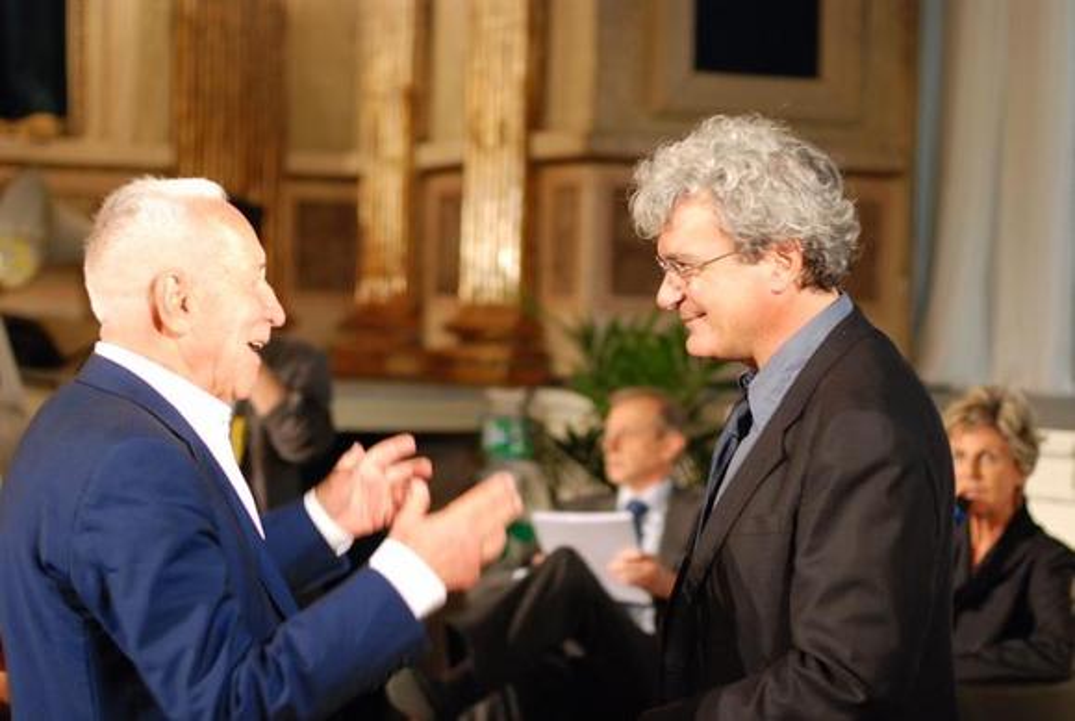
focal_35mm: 75
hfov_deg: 26.9
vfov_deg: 18.3
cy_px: 360
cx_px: 538
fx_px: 2244
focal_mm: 50
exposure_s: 1/60
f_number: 2
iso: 1000
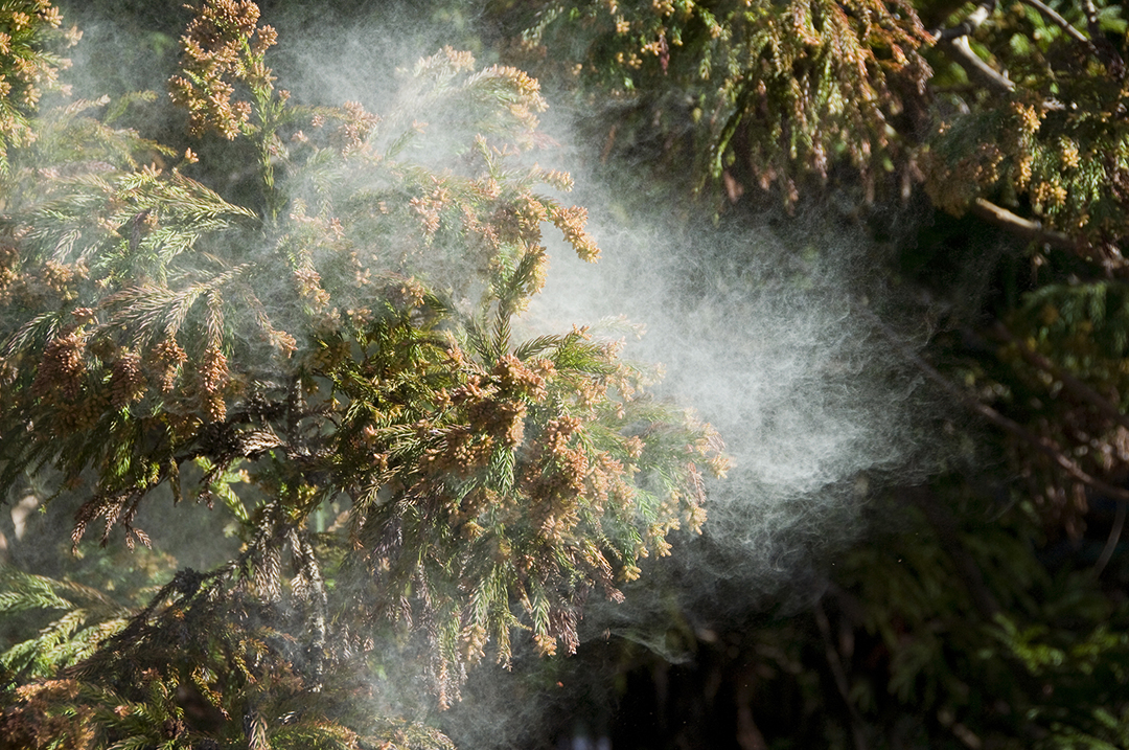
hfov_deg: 14.4
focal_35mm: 142
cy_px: 375
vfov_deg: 9.6
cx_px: 564
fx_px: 4463
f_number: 7.1
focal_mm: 95
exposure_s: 1/800
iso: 800
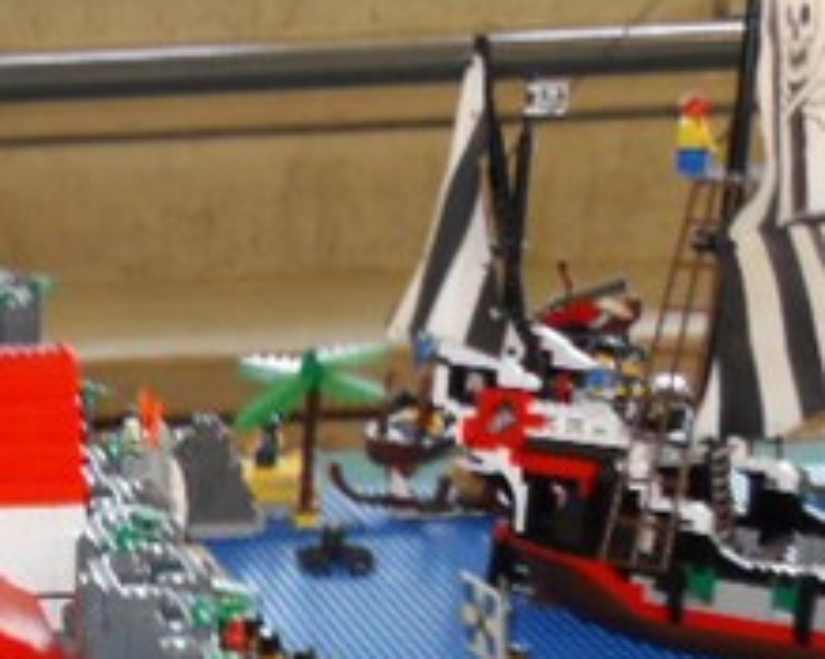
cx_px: -482
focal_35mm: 100
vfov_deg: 14.7
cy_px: 870
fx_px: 2441
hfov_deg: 17.0
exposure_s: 1/45
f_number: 2.8
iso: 200
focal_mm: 6
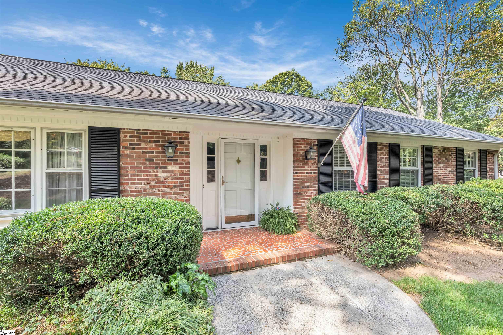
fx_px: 231
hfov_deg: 95.0
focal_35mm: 16
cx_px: 252
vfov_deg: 72.1
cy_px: 168
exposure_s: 1/125
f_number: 8
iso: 160
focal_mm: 16.5
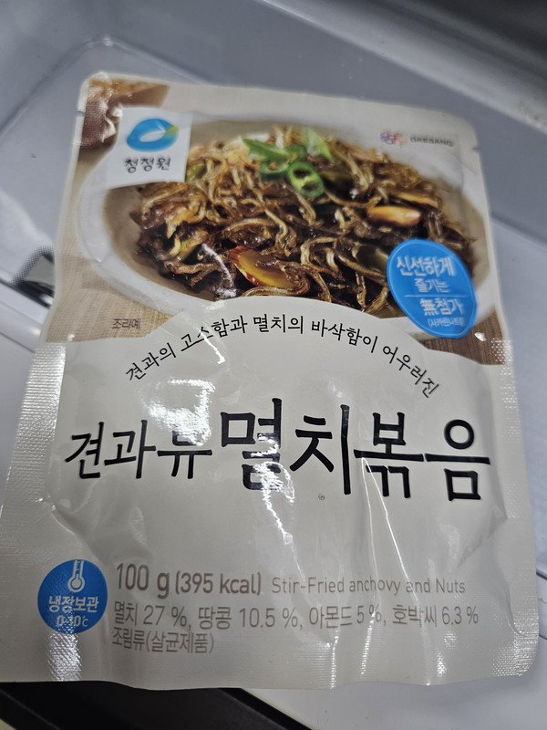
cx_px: 274
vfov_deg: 73.9
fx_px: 485
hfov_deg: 58.9
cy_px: 365
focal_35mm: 23
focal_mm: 6.3
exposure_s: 1/54
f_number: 1.7
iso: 160
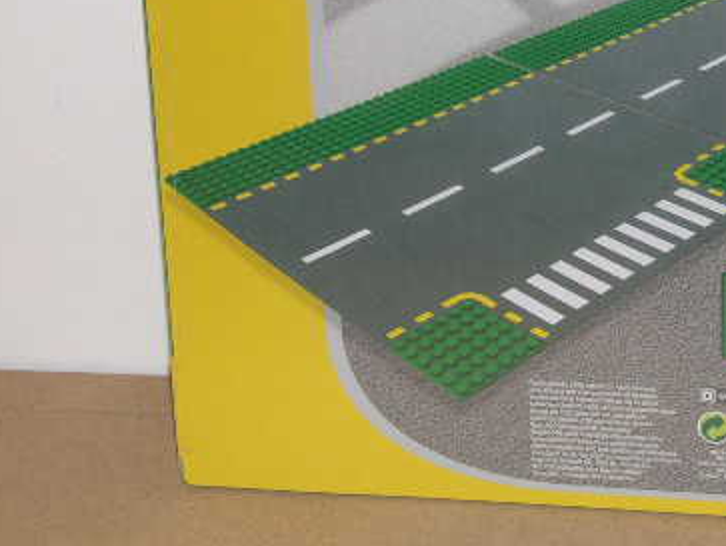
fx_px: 2477
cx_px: 562
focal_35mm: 118
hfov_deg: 16.6
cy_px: 84
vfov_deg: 12.5
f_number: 3.7
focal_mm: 14.2
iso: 100
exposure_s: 1/60
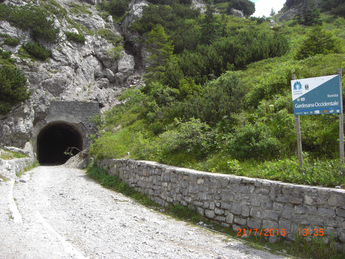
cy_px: 130
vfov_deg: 37.7
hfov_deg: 49.0
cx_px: 172
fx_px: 379
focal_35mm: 38
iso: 64
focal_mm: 6.2
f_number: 2.7
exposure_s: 1/640
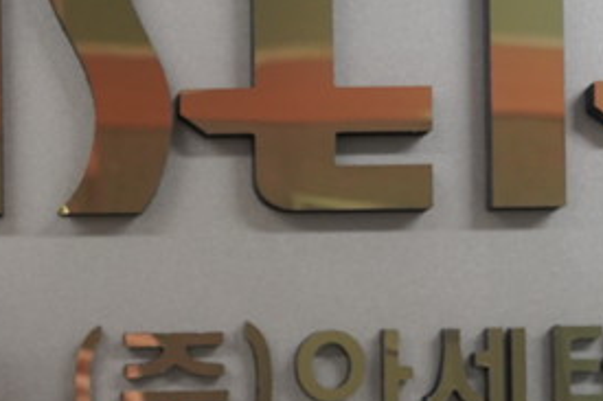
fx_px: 2394
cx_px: 72
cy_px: 397
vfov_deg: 9.5
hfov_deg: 14.2
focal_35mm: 143
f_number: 5
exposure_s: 1/160
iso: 2000
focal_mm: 41
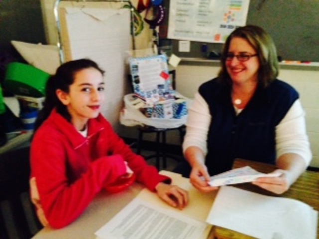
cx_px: 160
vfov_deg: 42.9
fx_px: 304
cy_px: 120
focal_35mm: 33
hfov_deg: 55.4
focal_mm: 4.12
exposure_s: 1/15
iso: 800
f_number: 2.4
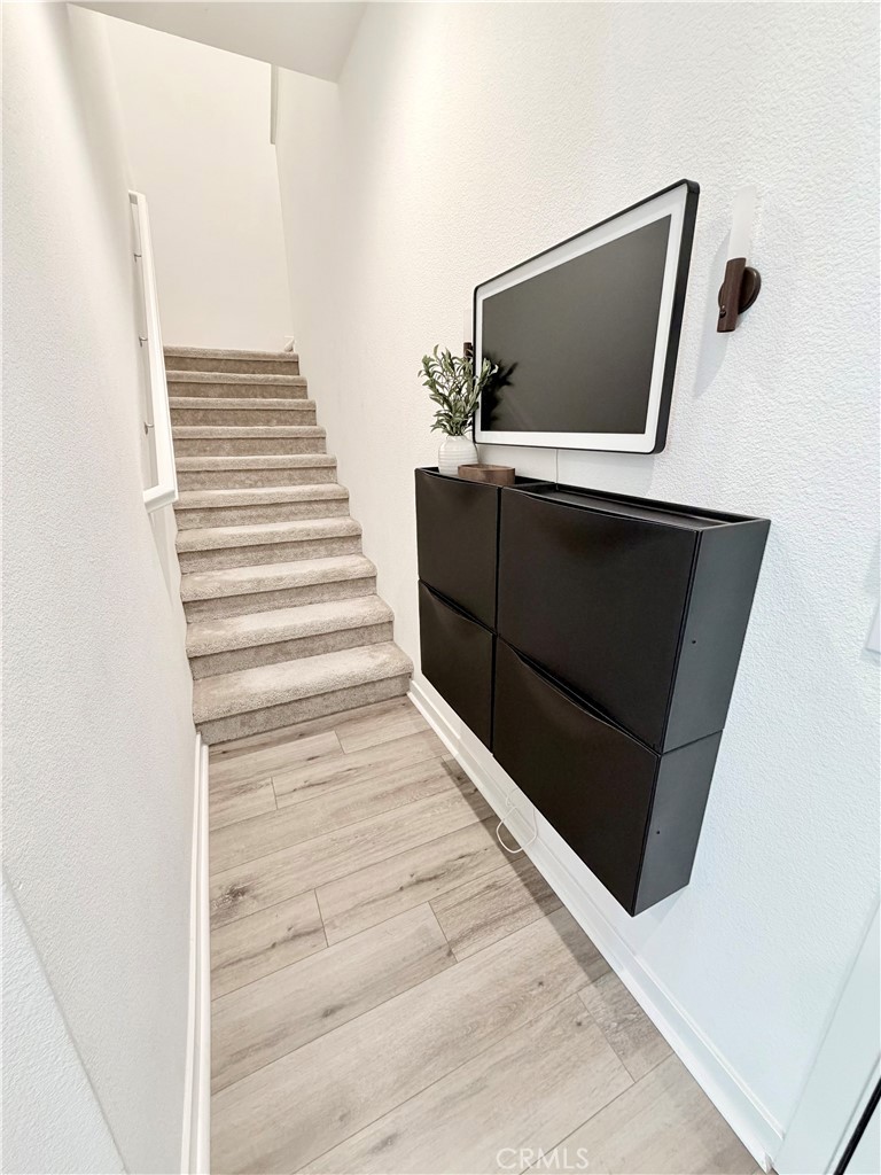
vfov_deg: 102.1
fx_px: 475
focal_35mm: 14
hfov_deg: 85.7
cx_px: 440
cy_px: 588
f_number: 2.2
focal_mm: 2.22
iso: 320
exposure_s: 1/120
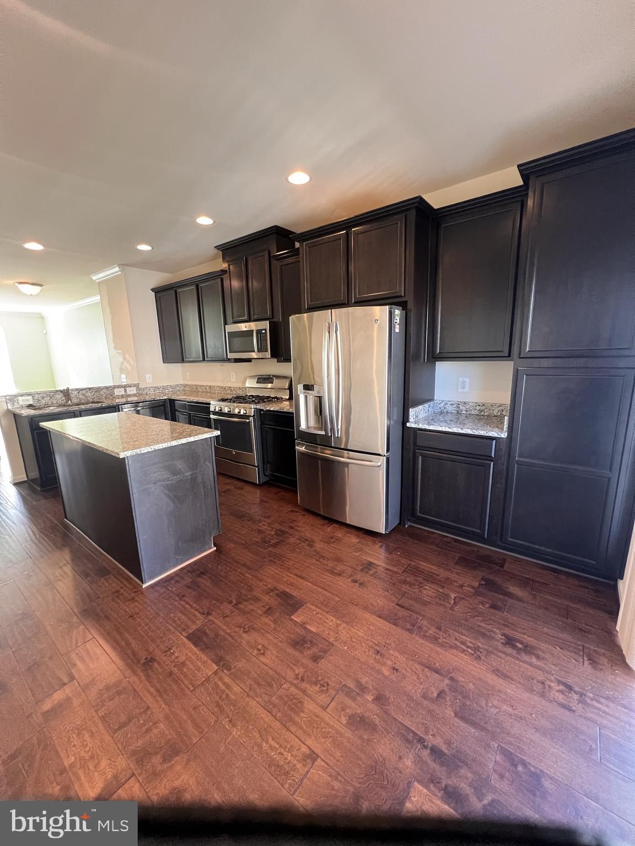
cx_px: 318
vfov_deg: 106.2
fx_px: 318
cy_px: 423
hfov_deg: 89.9
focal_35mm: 13
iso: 400
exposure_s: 1/60
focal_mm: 1.57
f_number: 1.8
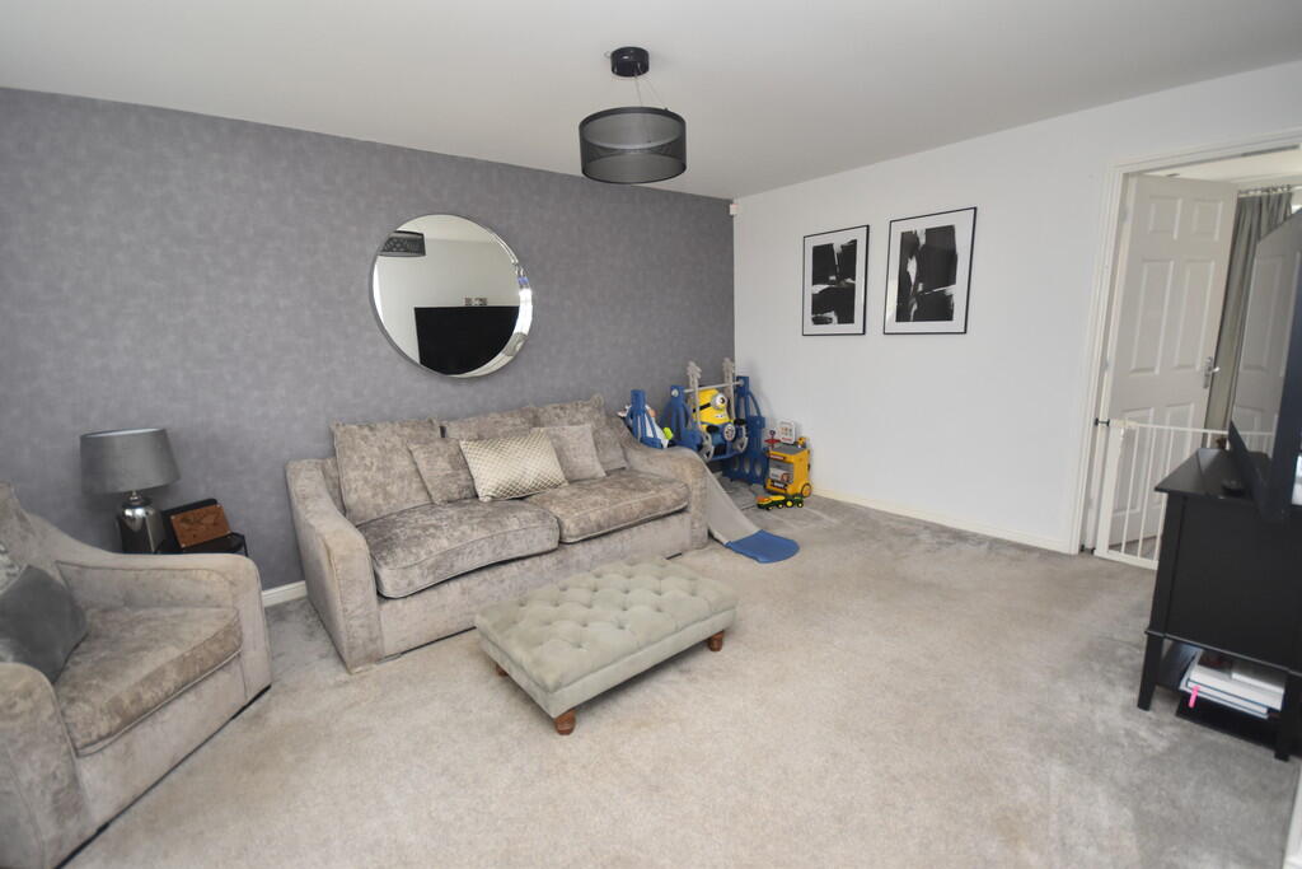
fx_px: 543
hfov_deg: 100.4
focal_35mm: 15
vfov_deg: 77.3
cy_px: 434
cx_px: 651
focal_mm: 10
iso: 800
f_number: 4
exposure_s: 1/125
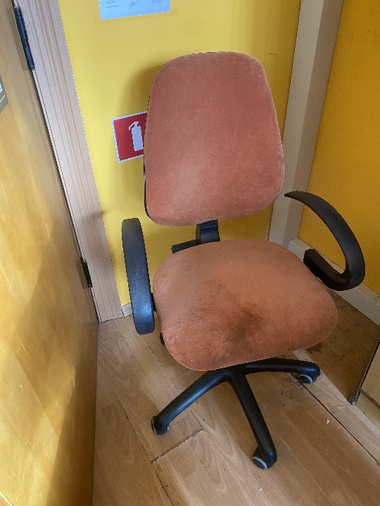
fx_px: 381
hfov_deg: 53.1
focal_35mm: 26
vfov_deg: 67.3
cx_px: 190
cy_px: 253
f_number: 1.8
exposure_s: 1/60
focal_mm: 4.25
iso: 200
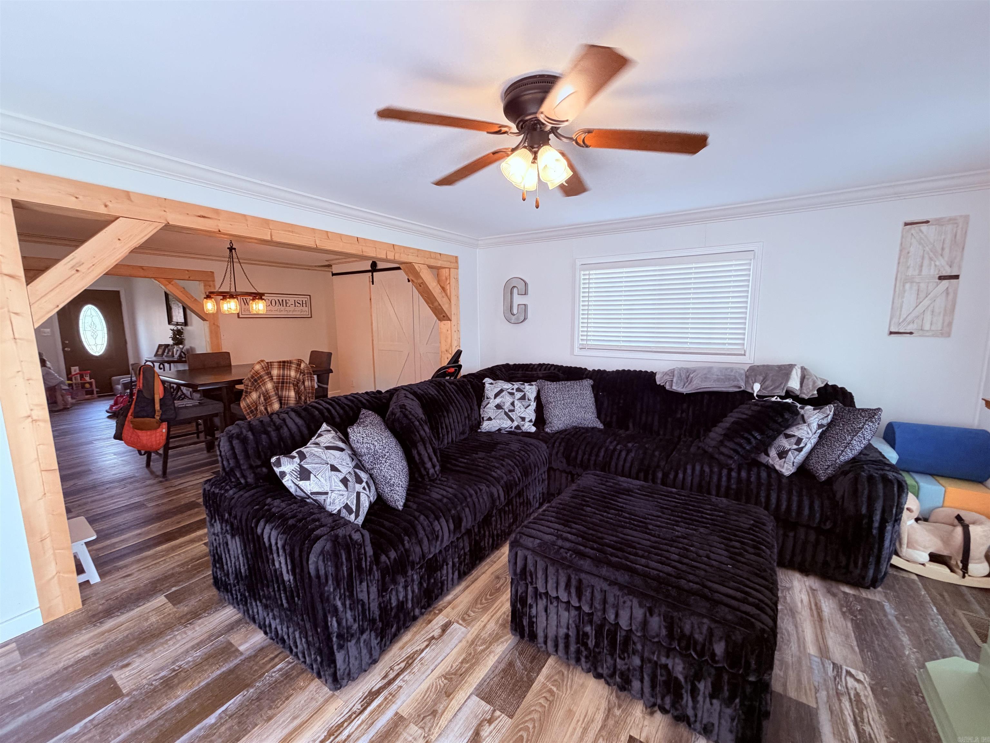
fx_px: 400
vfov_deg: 85.7
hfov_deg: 102.1
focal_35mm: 14
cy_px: 372
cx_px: 495
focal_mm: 2.22
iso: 200
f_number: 2.2
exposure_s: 1/120
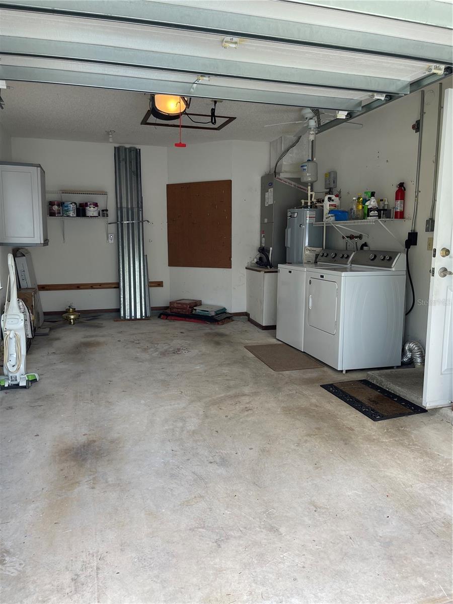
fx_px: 454
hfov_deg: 53.1
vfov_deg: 67.3
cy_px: 302
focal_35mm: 26
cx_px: 226
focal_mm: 5.1
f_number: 1.6
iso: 40
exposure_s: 1/121
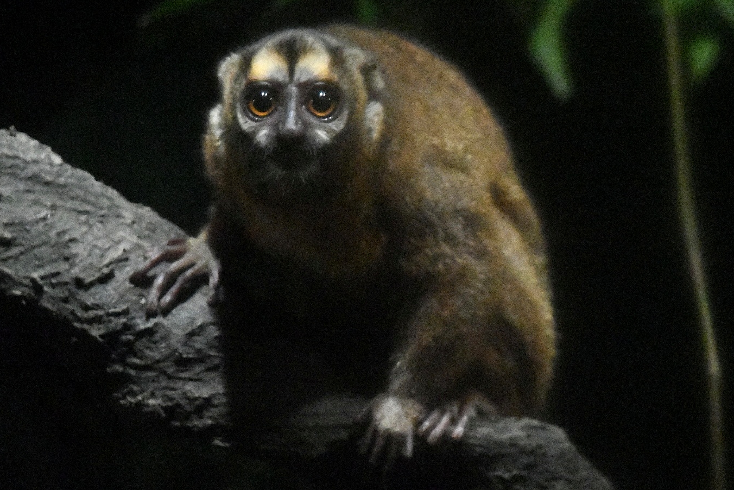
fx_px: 4568
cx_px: 372
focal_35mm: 224
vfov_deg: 6.1
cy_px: 241
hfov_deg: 9.2
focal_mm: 125
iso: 51200
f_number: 5
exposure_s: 1/25
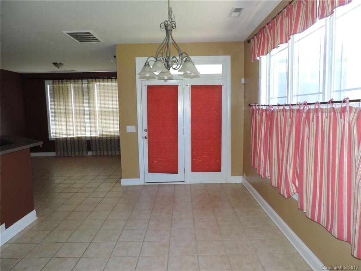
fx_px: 250
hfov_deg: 71.6
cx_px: 180
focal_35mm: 24
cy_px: 136
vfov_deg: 56.8
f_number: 3
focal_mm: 4.3
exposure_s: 1/30
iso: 80
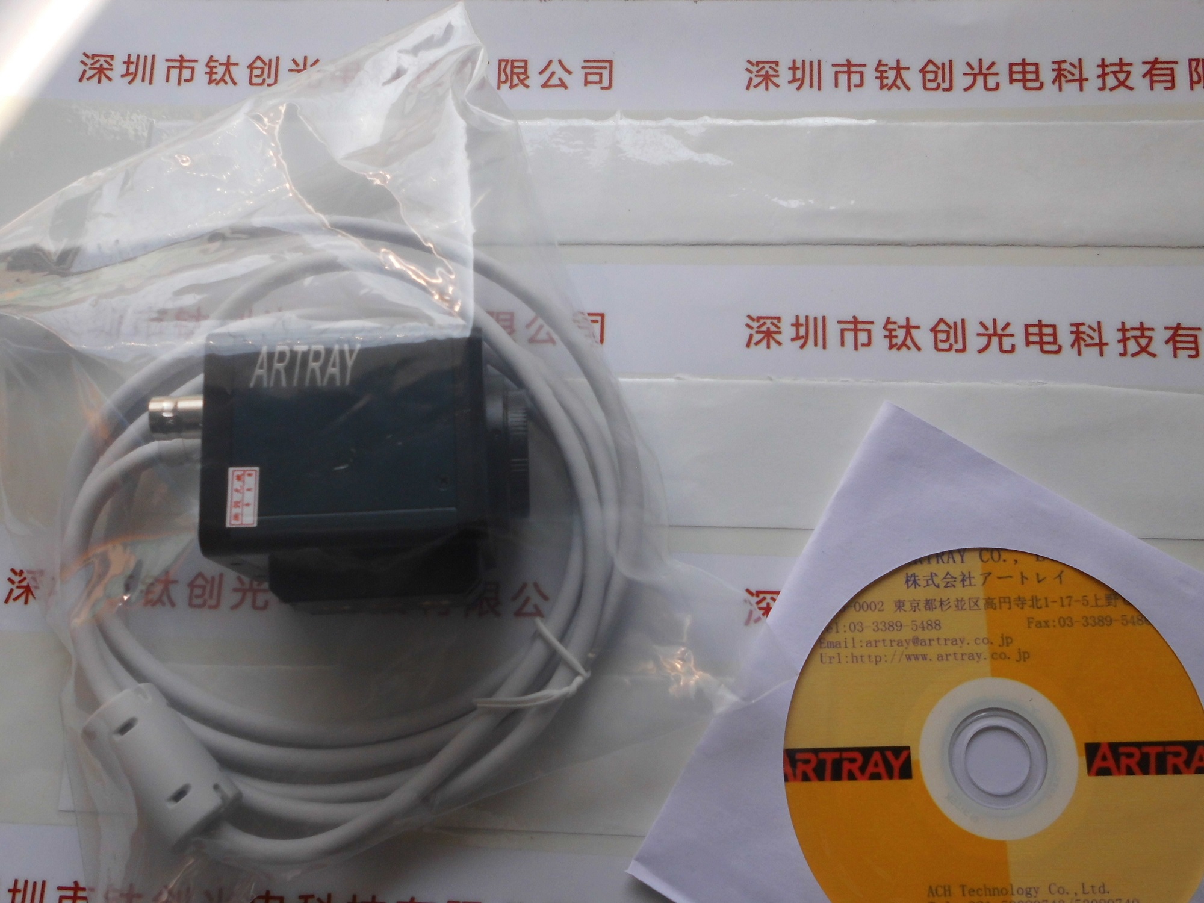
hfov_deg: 58.4
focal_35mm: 31
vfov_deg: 45.4
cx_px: 602
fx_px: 1078
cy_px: 452
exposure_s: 1/412
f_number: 3.5
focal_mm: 5.5
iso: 100
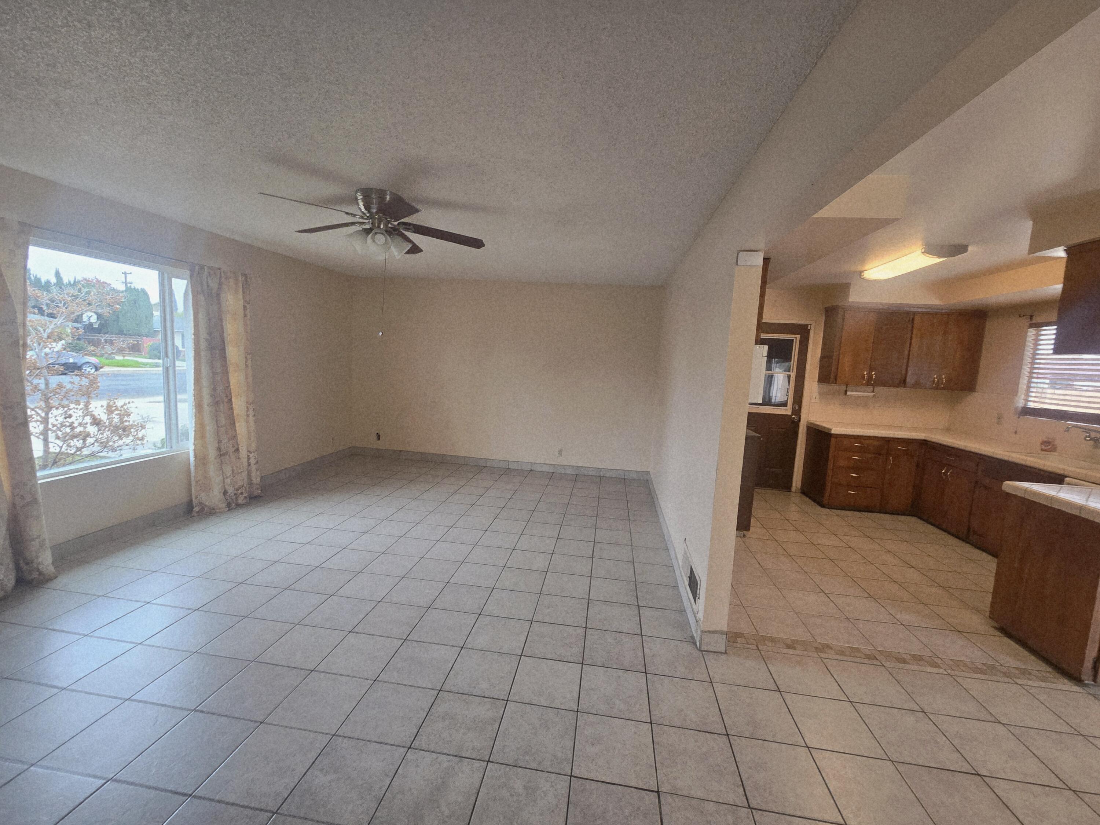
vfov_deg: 89.9
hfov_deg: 106.2
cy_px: 412
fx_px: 413
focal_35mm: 13
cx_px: 550
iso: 125
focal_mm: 2.2
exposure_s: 1/60.2
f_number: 2.2
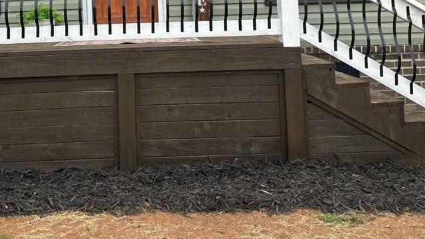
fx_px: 552
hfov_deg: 41.4
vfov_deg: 23.0
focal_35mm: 49
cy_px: -21
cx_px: 133
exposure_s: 1/2660
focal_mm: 6.86
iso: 80
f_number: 1.78
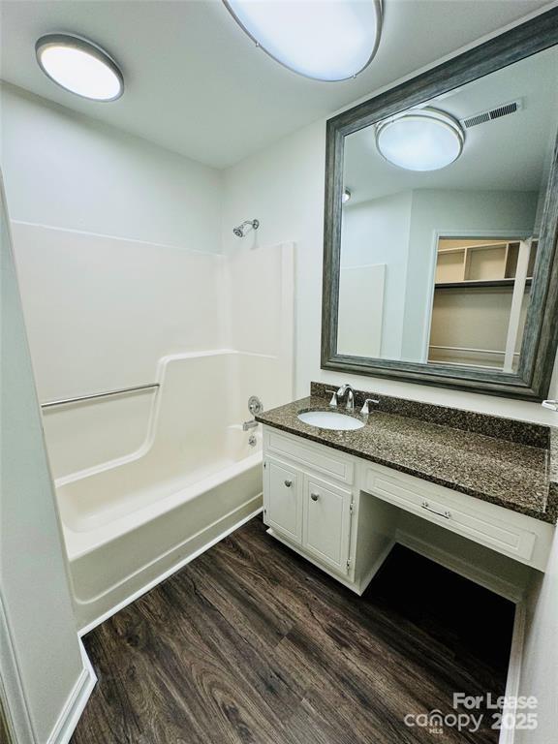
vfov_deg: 102.1
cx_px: 279
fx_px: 301
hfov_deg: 85.7
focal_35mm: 14
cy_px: 372
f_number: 2.2
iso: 100
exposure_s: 1/120
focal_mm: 2.22
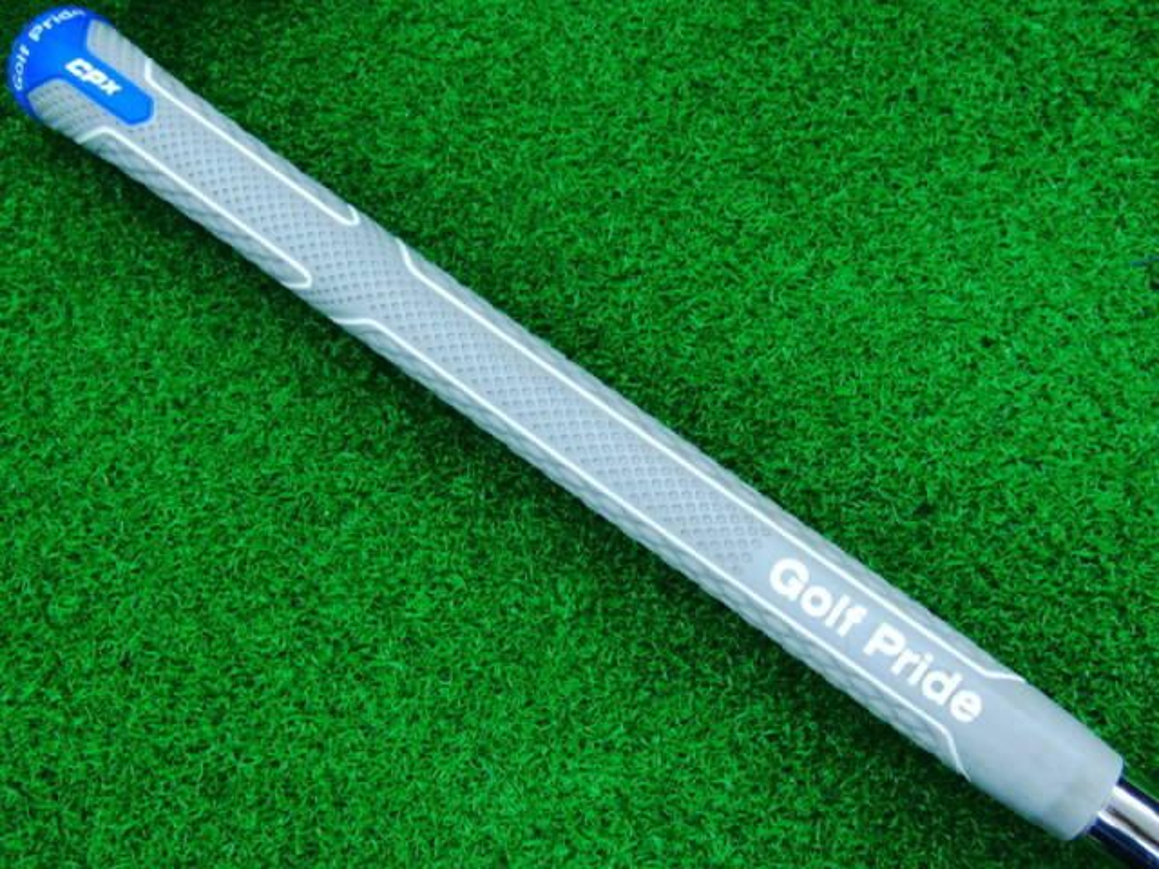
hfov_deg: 50.1
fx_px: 1239
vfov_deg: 38.7
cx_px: 580
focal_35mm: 37
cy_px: 434
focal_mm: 6.42
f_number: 3.6
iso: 400
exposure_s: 1/40
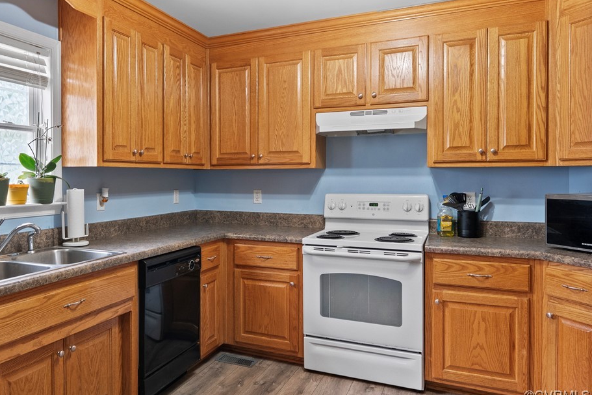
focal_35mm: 25
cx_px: 241
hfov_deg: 70.9
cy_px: 174
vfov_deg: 51.2
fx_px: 411
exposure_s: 1/3
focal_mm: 14
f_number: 9
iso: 1250
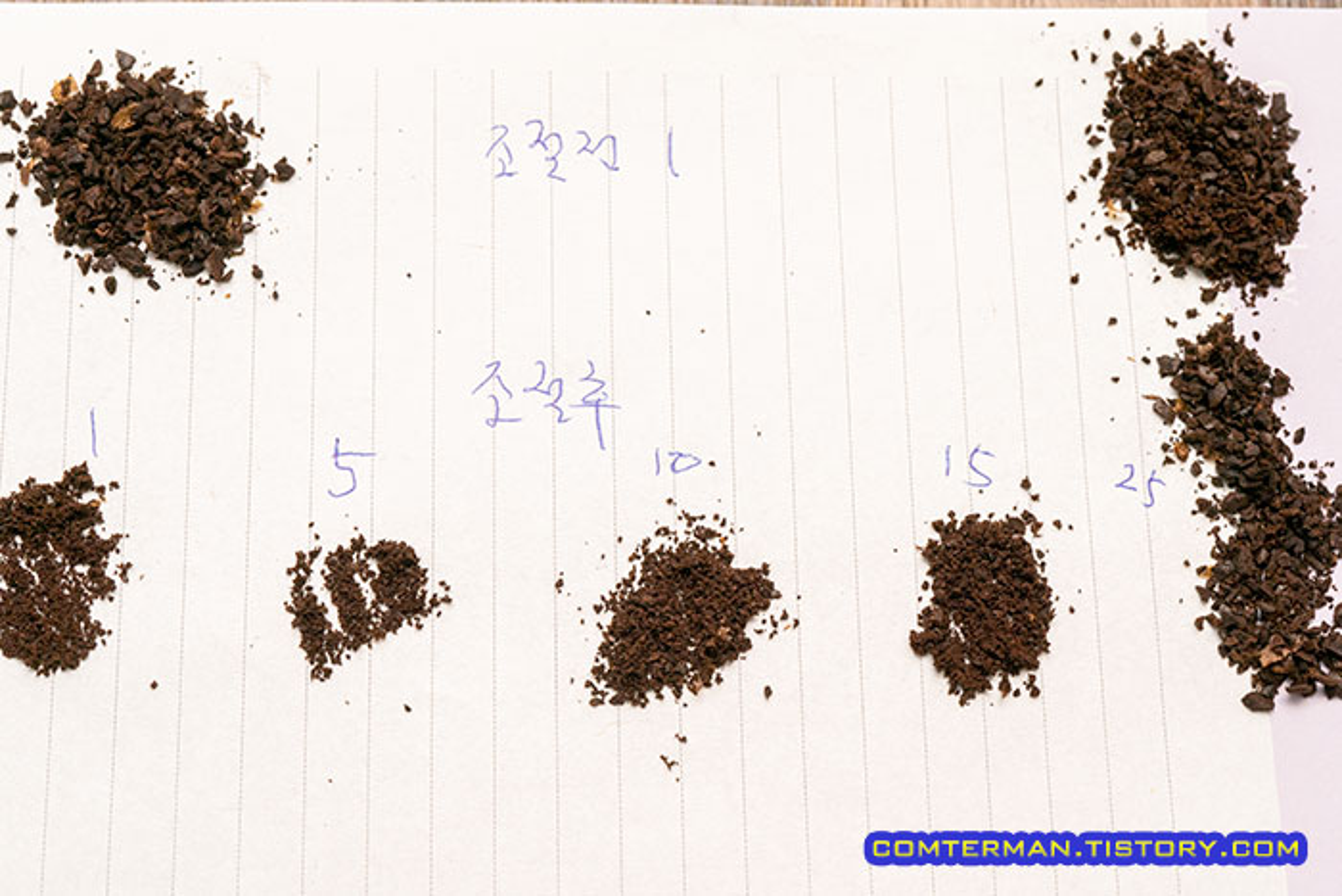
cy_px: 448
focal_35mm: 50
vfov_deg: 27.0
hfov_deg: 39.6
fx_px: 1864
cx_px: 671
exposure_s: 1/125
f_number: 10
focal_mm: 50
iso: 500
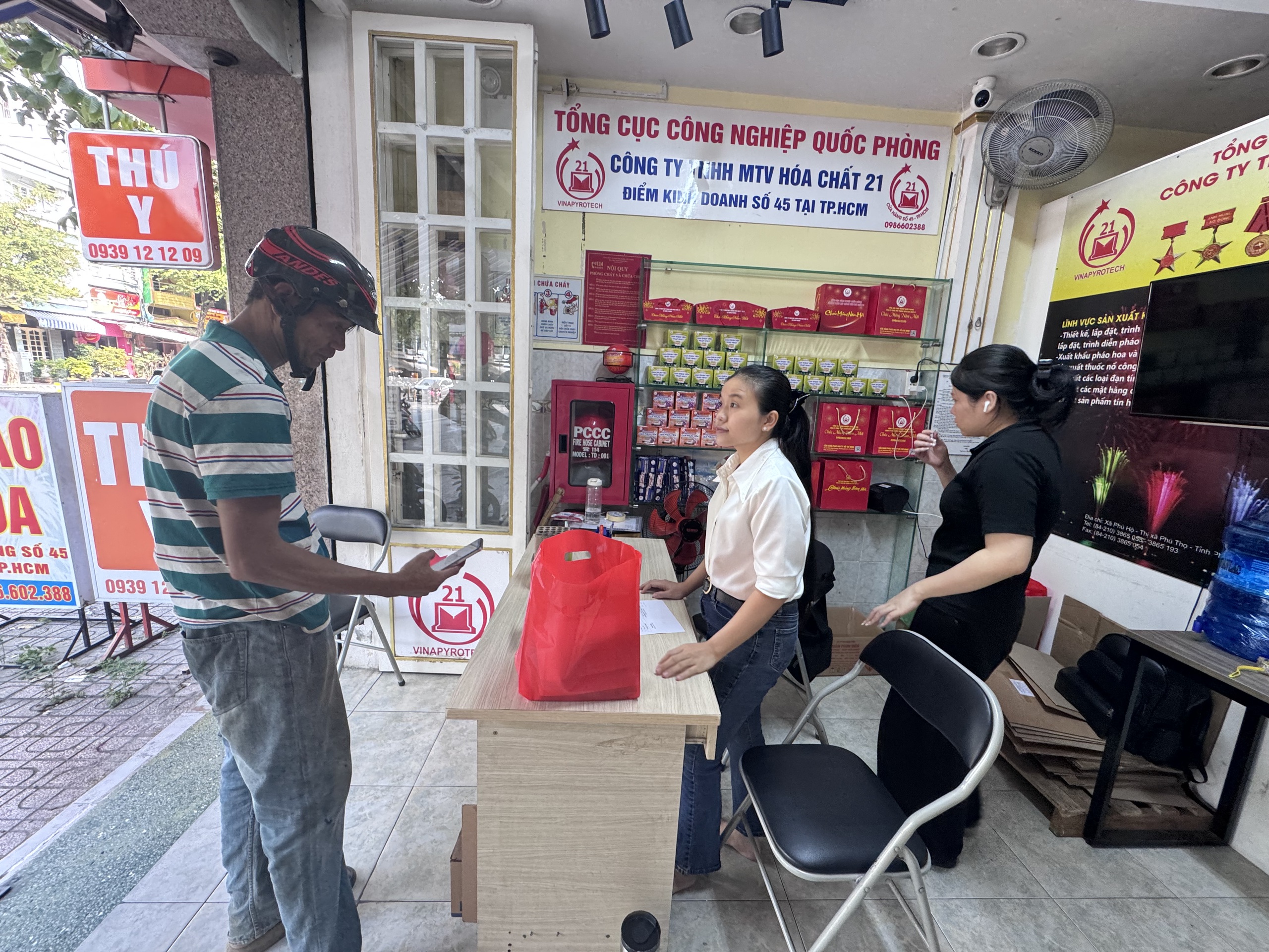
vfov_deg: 85.7
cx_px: 634
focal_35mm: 14
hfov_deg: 102.1
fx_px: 513
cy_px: 476
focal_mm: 2.22
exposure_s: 1/100
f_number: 2.2
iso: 160
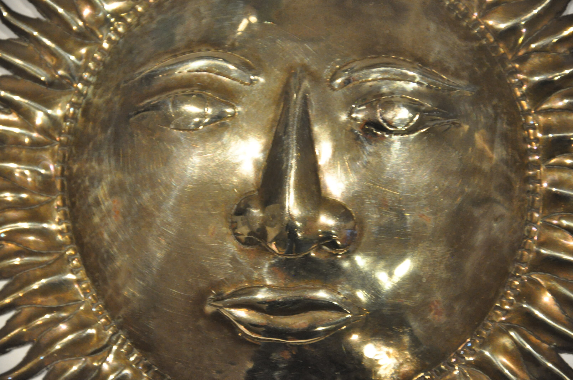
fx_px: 2504
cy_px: 190
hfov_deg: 13.1
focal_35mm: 158
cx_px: 286
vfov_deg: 8.7
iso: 1600
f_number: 5.6
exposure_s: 1/25
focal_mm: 105
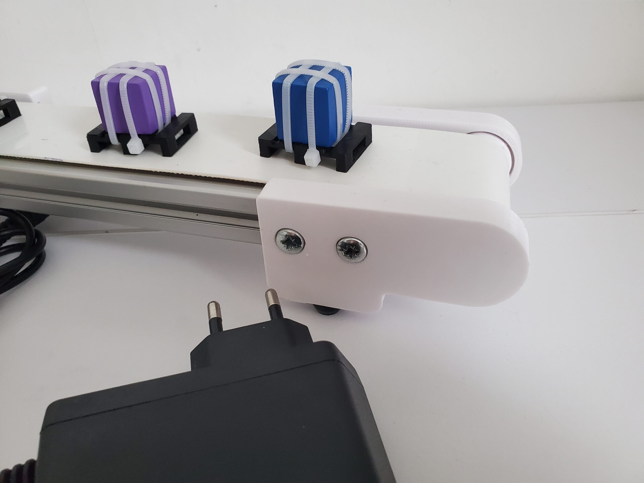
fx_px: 484
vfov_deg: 53.1
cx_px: 322
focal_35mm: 26
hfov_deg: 67.3
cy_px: 242
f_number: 2.4
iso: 640
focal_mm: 4.3
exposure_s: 1/33
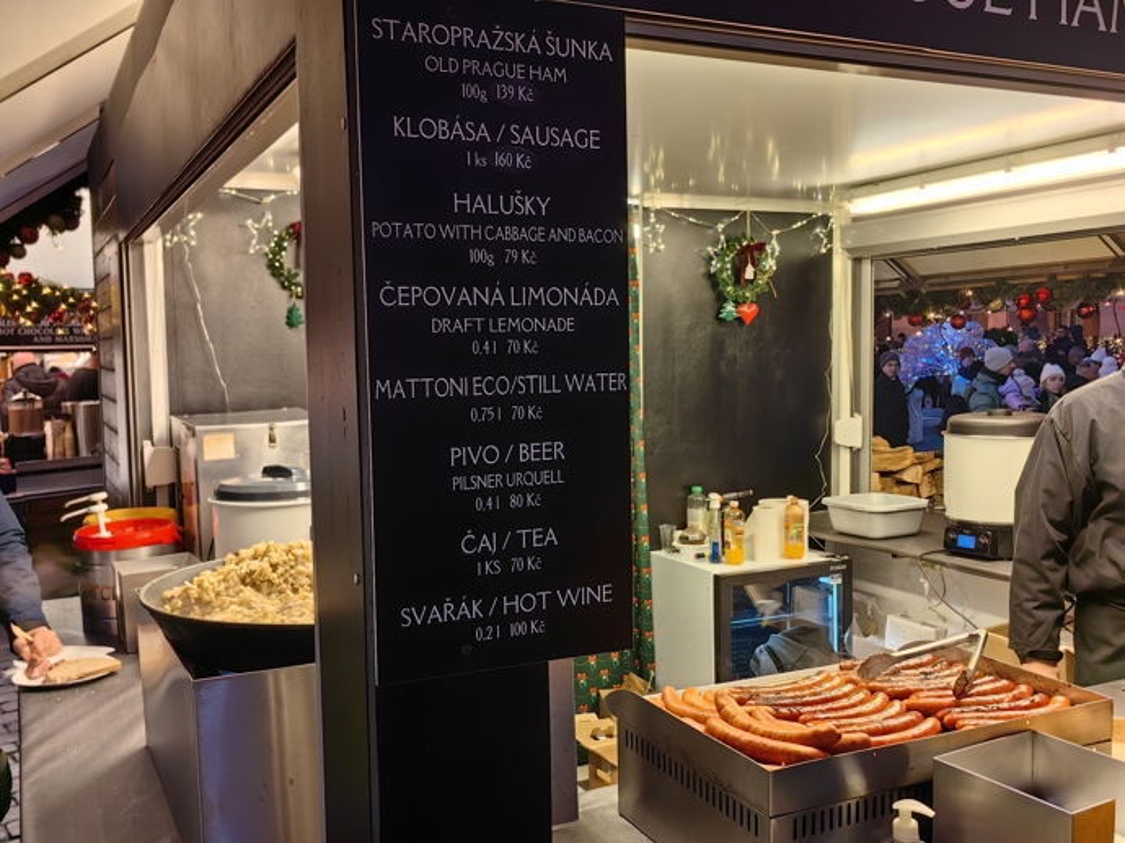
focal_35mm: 34
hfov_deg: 54.0
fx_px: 1105
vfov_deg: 41.8
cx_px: 562
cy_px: 422
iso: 64
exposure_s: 1/100
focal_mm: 5.75
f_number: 2
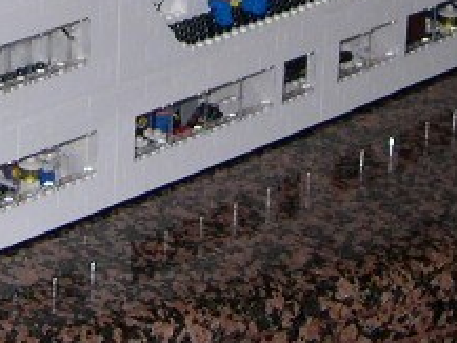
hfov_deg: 11.0
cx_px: 114
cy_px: -229
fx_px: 2364
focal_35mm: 179
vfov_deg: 8.1
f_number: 2.8
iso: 100
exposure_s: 1/60
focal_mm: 8
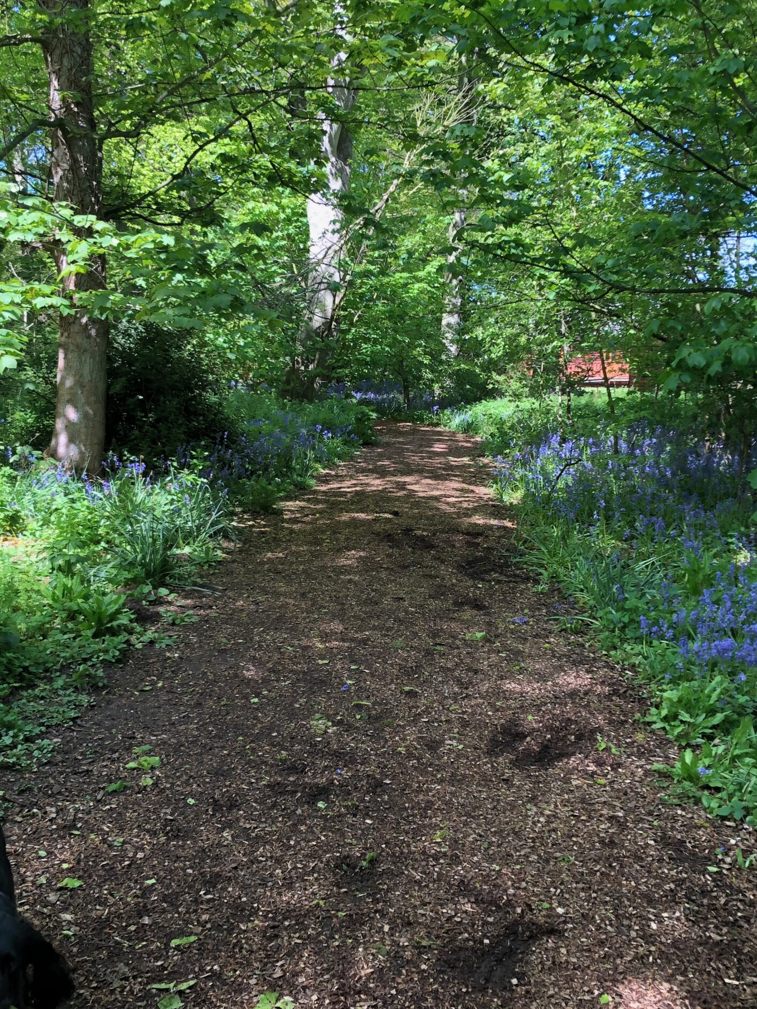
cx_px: 368
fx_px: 1108
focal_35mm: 38
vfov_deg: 49.0
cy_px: 502
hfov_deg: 37.7
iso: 25
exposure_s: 1/120
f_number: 1.8
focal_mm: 3.99
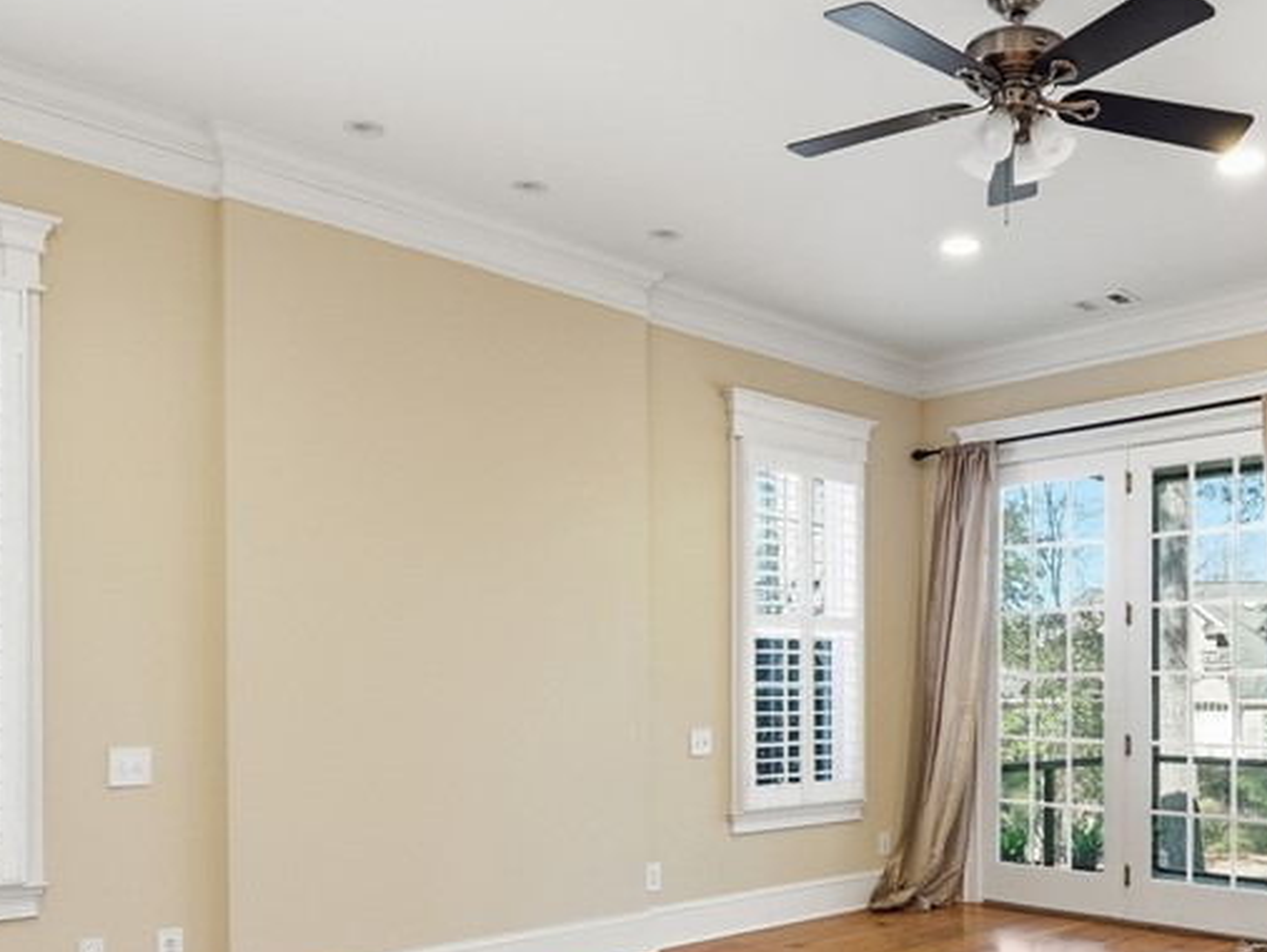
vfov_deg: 42.0
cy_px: 686
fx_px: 1208
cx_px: 821
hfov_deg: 54.4
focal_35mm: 33
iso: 320
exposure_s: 1/125
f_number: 9
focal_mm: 16
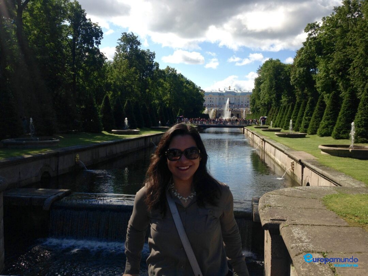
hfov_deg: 55.4
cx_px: 184
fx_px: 351
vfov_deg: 42.9
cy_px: 138
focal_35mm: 33
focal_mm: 4.12
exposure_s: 1/1466
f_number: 2.4
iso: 50
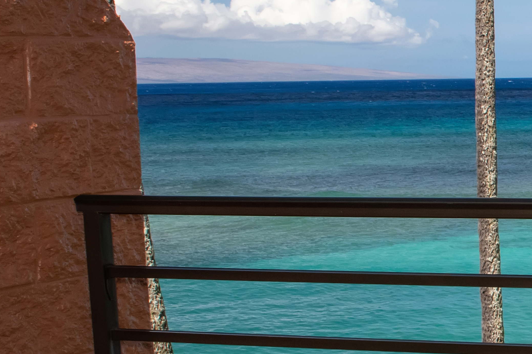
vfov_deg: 14.4
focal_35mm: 95
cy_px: 224
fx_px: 1404
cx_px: 850
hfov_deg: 18.4
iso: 500
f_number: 13
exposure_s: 1/250
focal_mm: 24
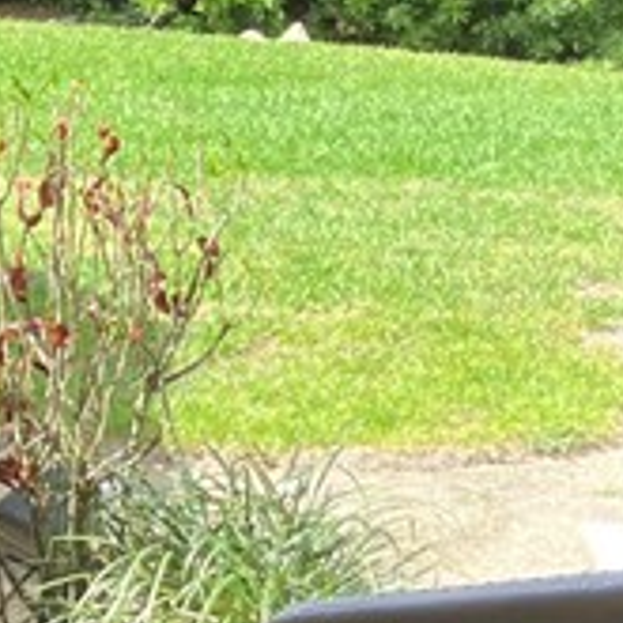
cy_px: 563
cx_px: -385
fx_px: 3136
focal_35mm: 154
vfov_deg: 11.3
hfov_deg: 10.8
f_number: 1.8
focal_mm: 3.99
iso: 25
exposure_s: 1/120
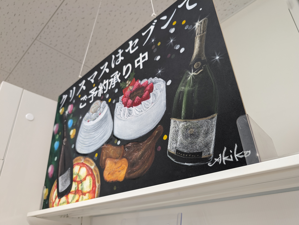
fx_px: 208
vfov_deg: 56.9
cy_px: 112
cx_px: 150
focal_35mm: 24
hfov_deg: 71.5
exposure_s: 1/63.2
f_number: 1.68
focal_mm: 6.9
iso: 75
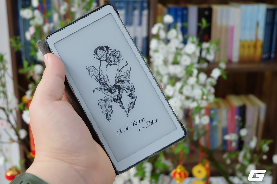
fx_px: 331
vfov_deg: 31.2
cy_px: 89
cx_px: 120
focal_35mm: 43
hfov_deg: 45.3
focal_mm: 25.6
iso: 400
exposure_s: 1/56
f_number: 4.5
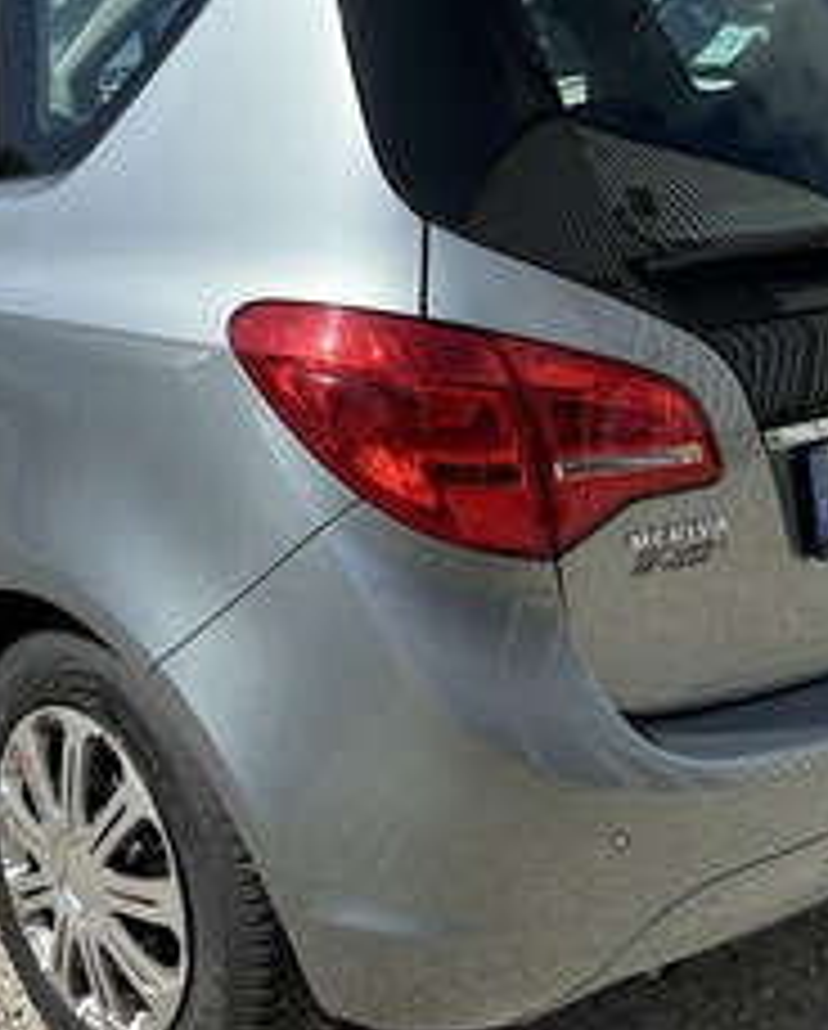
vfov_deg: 37.5
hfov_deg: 30.7
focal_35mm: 49
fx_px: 1497
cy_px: 337
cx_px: 270
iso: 80
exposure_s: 1/6211
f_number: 1.78
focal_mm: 6.86
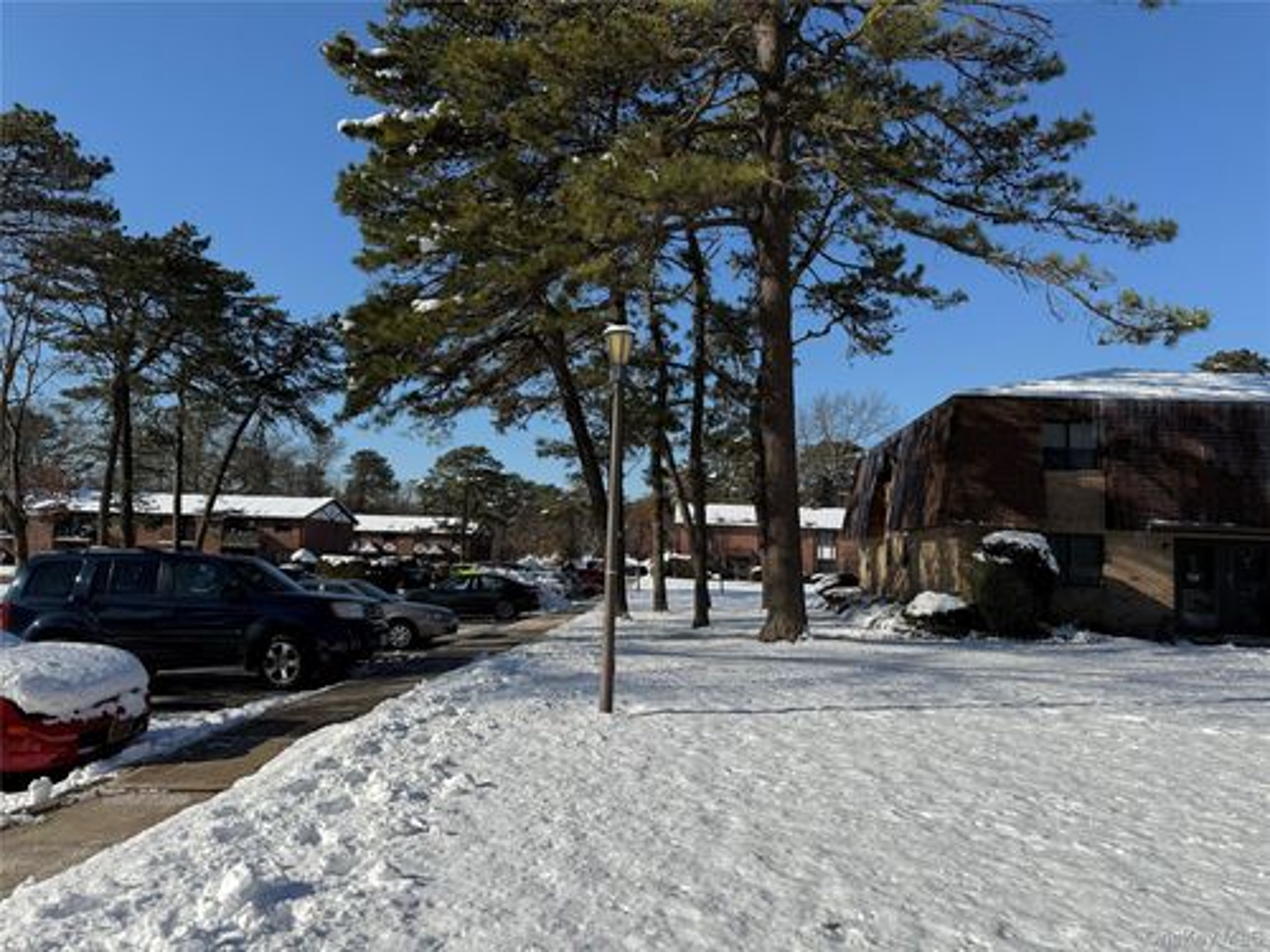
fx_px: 881
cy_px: 476
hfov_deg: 71.6
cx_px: 635
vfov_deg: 56.8
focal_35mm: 24
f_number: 1.78
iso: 80
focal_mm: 6.76
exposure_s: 1/9091
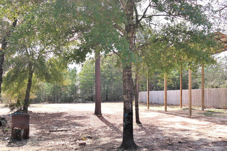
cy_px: 91
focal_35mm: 38
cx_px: 125
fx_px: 240
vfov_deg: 34.9
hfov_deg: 50.6
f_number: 5.6
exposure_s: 1/250
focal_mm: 18
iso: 100
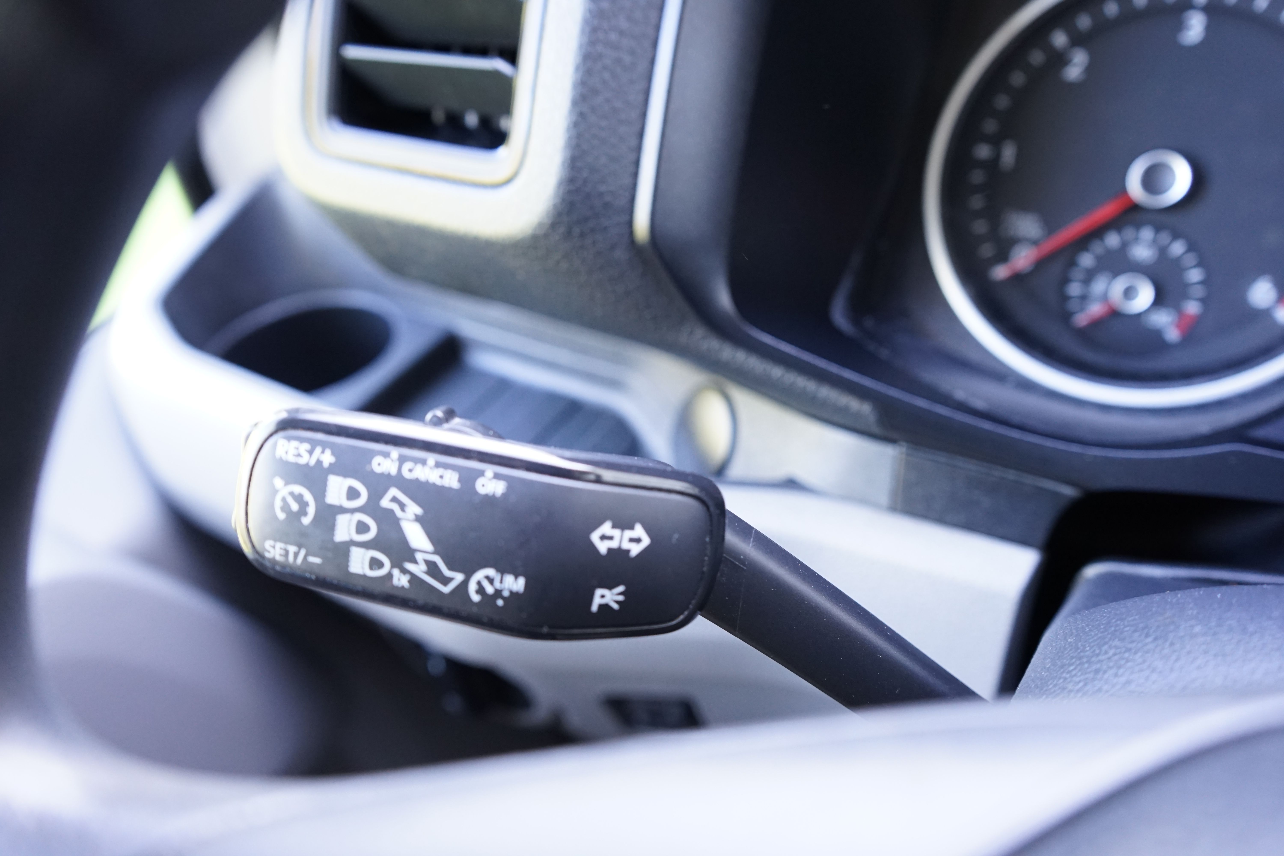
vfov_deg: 45.0
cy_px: 428
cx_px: 642
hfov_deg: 63.7
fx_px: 1034
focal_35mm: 29
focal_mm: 29
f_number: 5
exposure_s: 1/20
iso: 1600
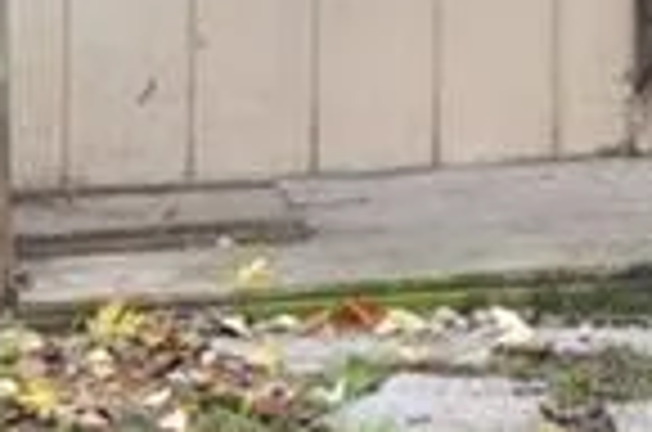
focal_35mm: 248
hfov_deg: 8.0
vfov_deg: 5.3
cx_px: 1187
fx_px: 4482
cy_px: -785
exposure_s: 1/200
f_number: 7.1
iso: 500
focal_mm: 35
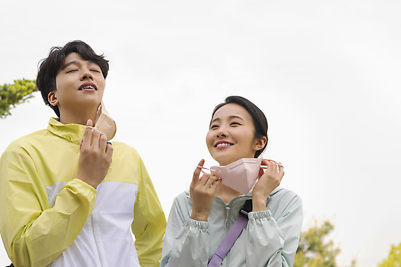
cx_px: 200
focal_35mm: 62
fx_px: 691
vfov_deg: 21.9
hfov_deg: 32.4
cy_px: 134
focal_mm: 62
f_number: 6.3
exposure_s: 1/125
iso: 100
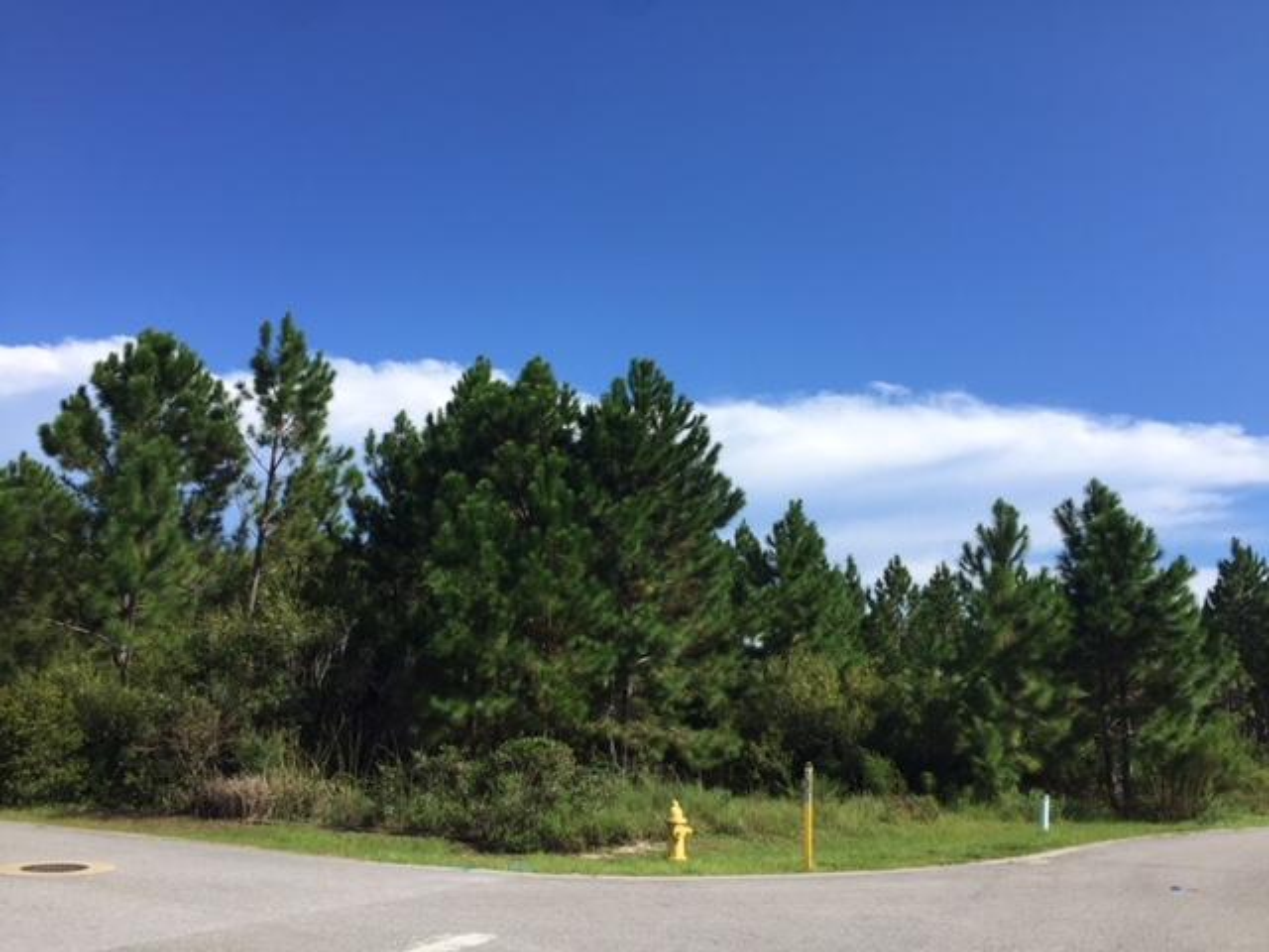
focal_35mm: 29
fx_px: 1063
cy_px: 476
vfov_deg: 48.2
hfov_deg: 61.7
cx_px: 634
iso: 32
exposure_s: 1/2083
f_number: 2.2
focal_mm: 4.15
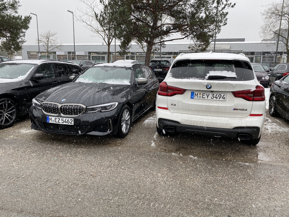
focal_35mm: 26
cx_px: 144
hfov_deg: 67.3
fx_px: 217
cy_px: 108
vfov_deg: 53.1
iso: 32
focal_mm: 4.25
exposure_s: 1/191
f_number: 1.8
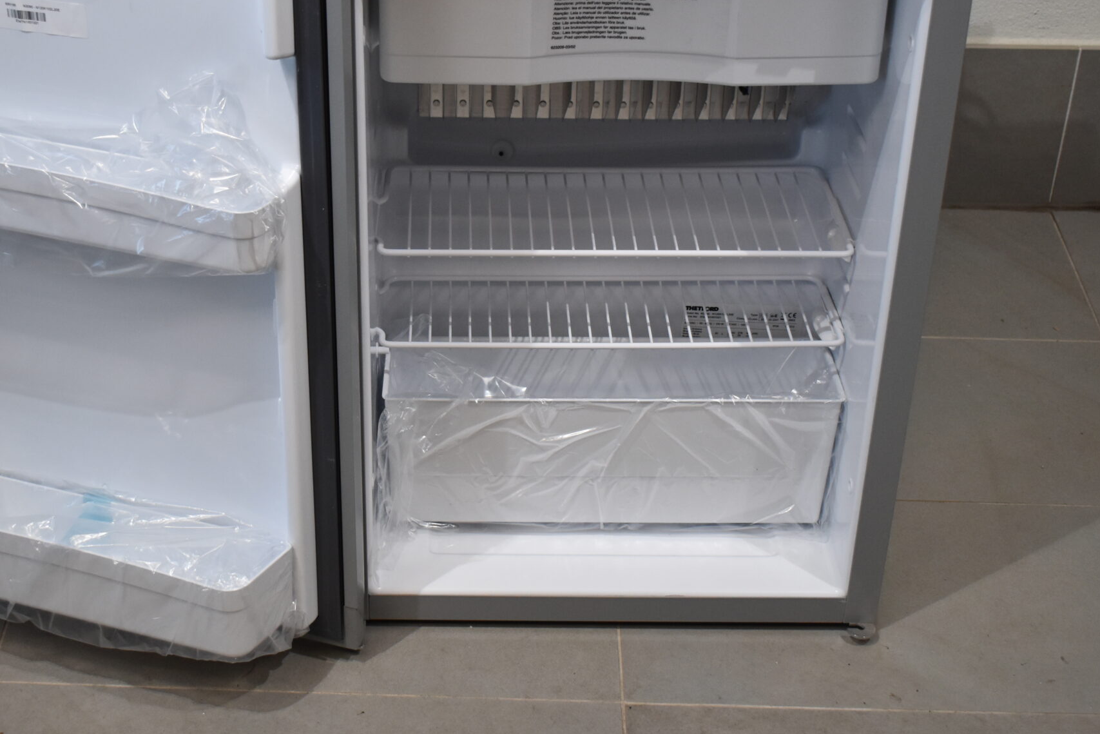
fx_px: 1856
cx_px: 412
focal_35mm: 61
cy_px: 269
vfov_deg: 22.3
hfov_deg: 32.9
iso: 800
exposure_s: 1/250
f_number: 4
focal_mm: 27
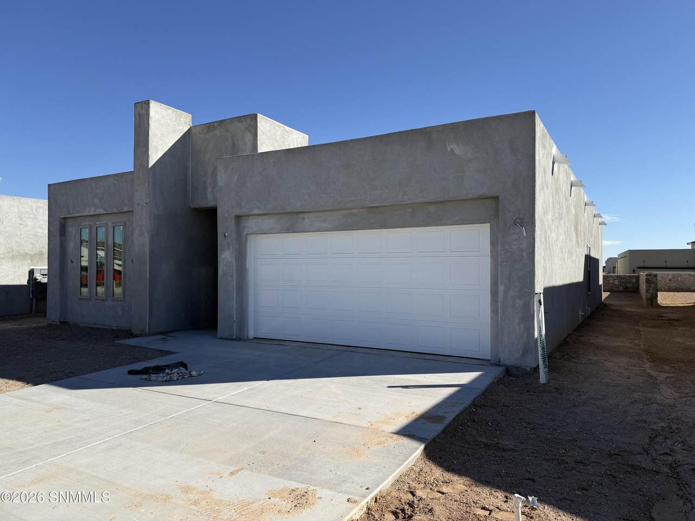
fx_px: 482
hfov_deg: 71.6
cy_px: 260
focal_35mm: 24
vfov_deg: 56.8
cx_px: 348
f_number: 1.78
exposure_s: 1/4975
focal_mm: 6.76
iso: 80
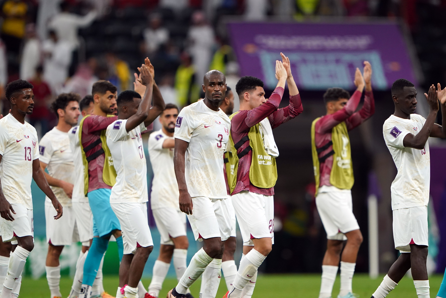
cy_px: 155
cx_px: 245
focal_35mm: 632
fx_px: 7829
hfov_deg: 3.3
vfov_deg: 2.2
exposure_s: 1/1250
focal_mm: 560
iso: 2500
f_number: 4
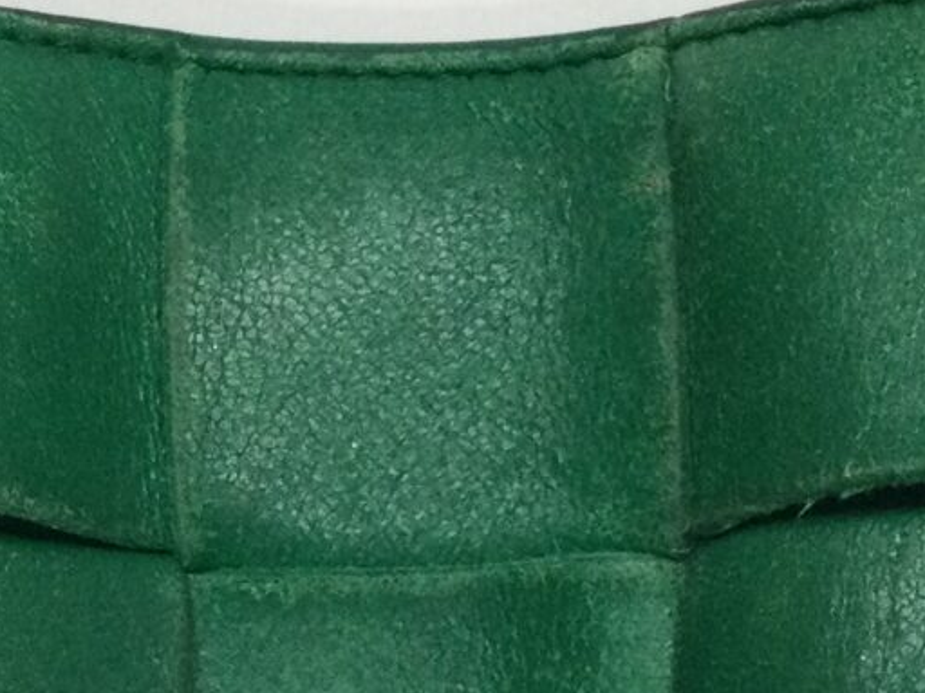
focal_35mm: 124
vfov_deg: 11.8
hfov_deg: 15.9
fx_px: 3313
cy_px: 736
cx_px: 338
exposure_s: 1/30
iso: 40
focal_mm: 3.3
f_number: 2.4
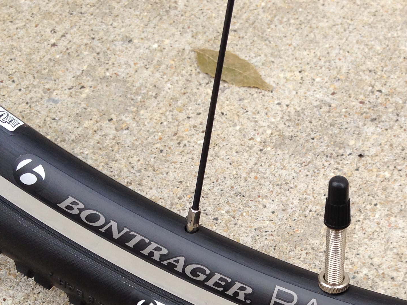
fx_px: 941
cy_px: 324
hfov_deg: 23.9
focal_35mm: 80
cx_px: 340
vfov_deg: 17.9
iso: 50
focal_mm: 4.28
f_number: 2.4
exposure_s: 1/343
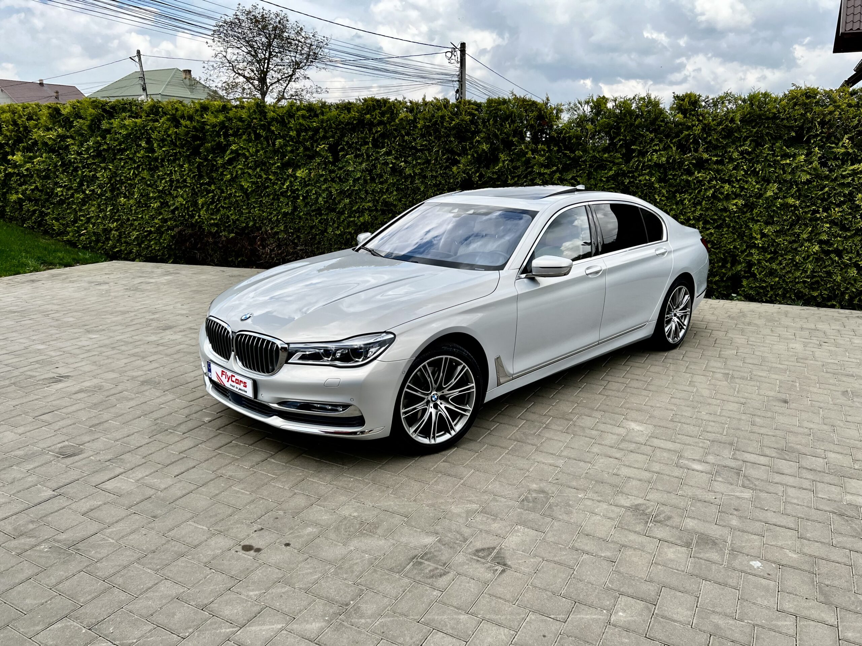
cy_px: 323
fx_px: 647
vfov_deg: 53.1
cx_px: 431
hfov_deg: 67.3
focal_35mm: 26
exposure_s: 1/2208
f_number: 1.5
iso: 50
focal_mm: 5.7
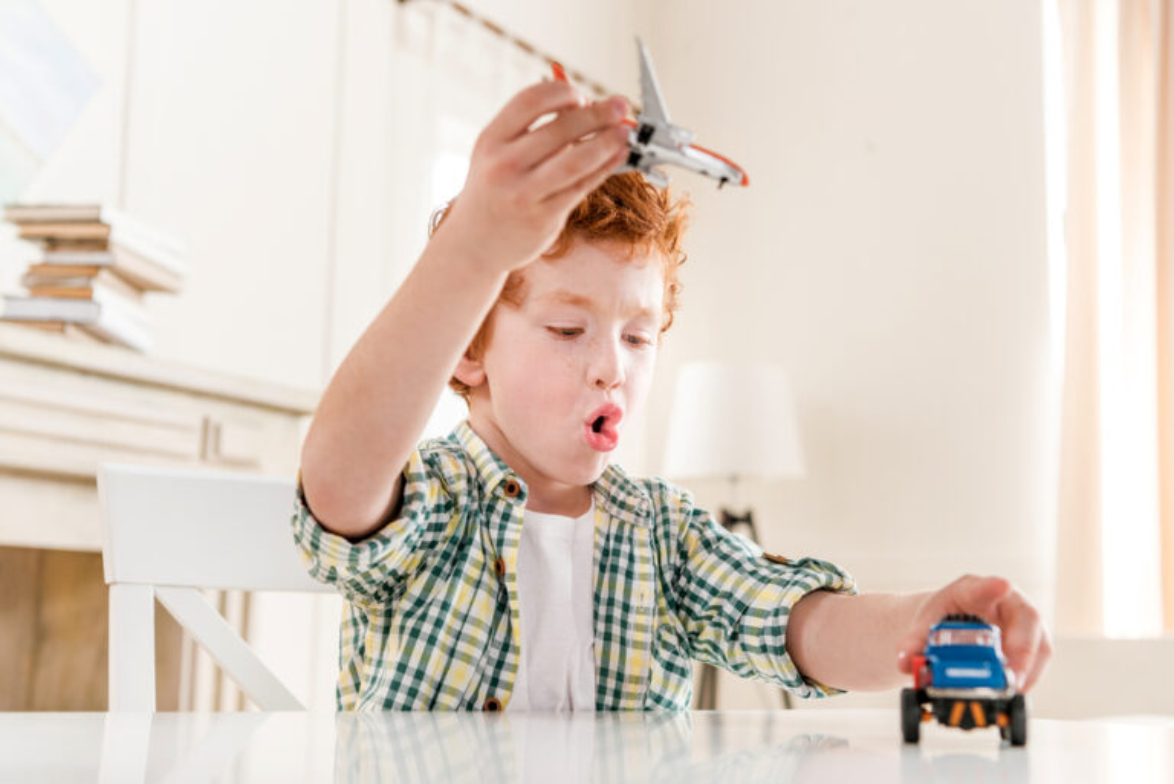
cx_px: 587
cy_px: 392
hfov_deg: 42.7
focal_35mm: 46
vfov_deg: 29.3
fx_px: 1501
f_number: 4
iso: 320
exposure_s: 1/250
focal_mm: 46
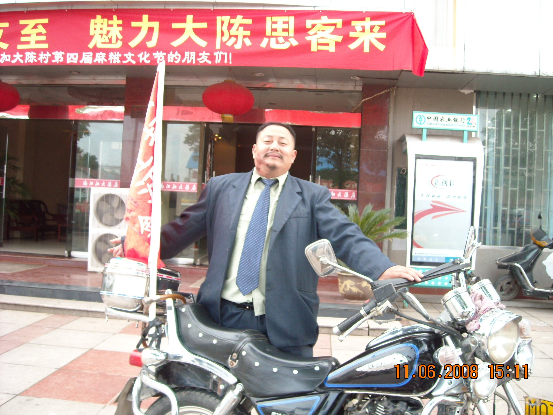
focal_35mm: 35
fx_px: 559
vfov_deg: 40.7
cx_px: 276
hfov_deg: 52.6
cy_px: 208
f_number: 2.8
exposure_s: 1/60
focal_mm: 5.7
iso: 154
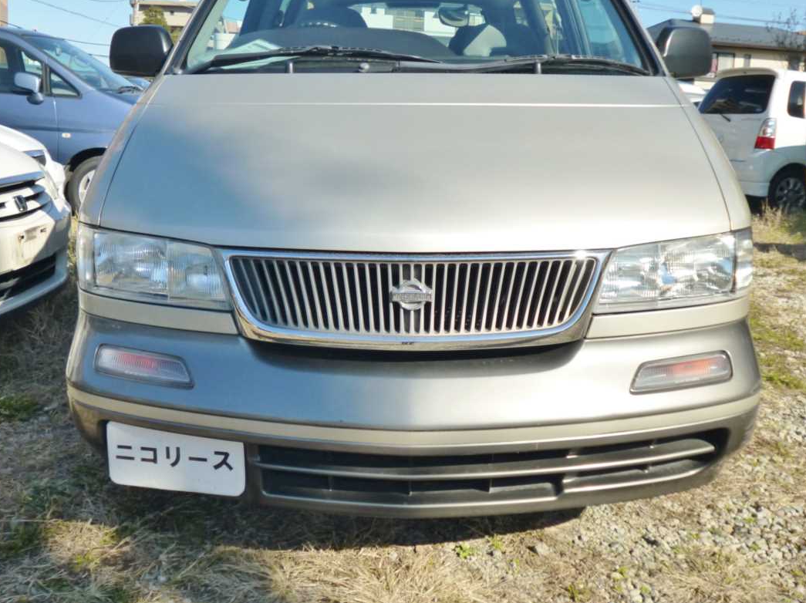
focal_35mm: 37
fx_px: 861
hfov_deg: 50.2
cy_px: 234
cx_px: 387
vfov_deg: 38.4
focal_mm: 5.2
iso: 160
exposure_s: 1/160
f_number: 10
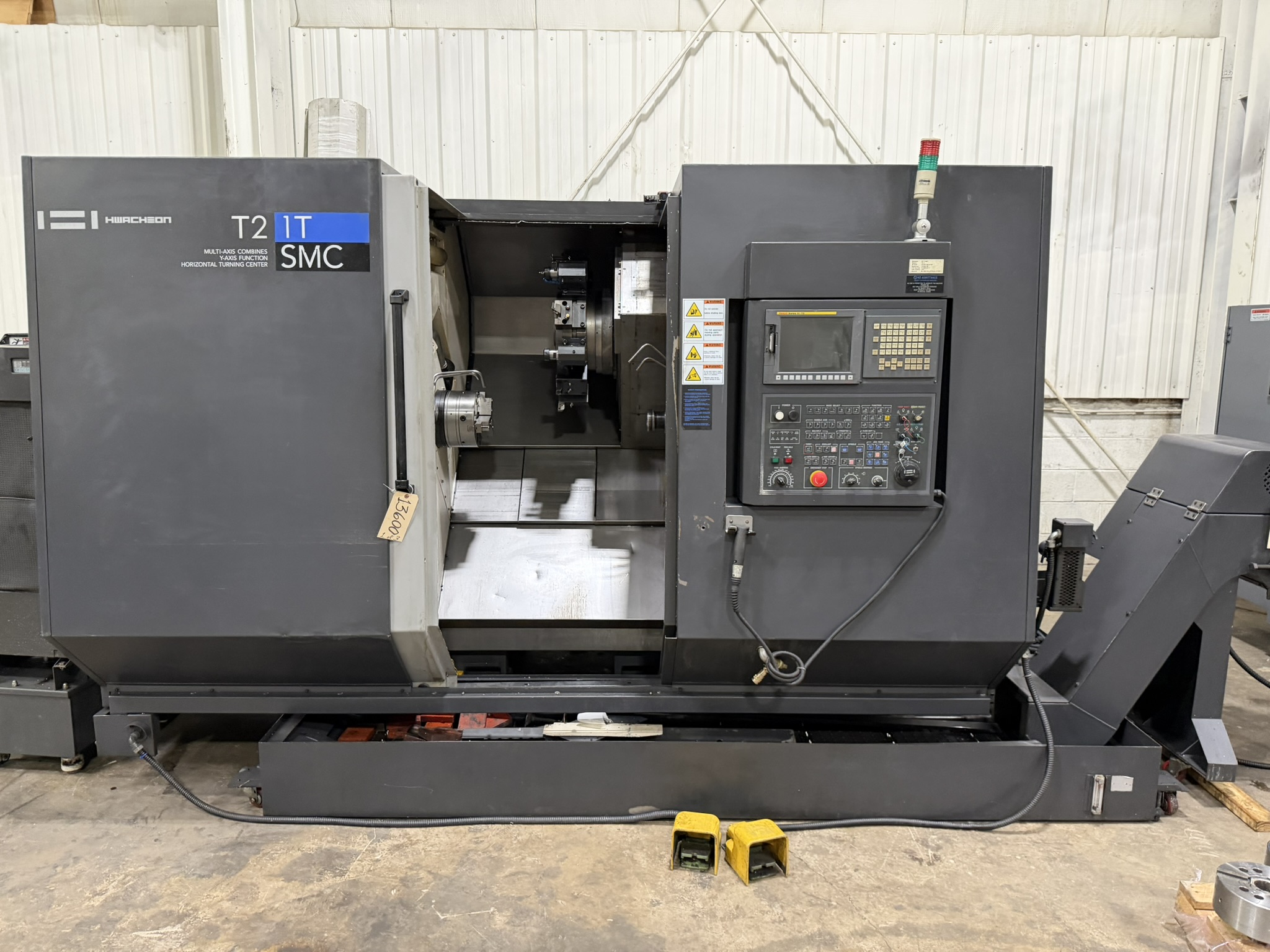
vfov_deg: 56.8
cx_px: 635
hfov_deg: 71.6
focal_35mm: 24
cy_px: 476
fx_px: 881
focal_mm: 6.76
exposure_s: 1/60
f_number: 1.78
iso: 500
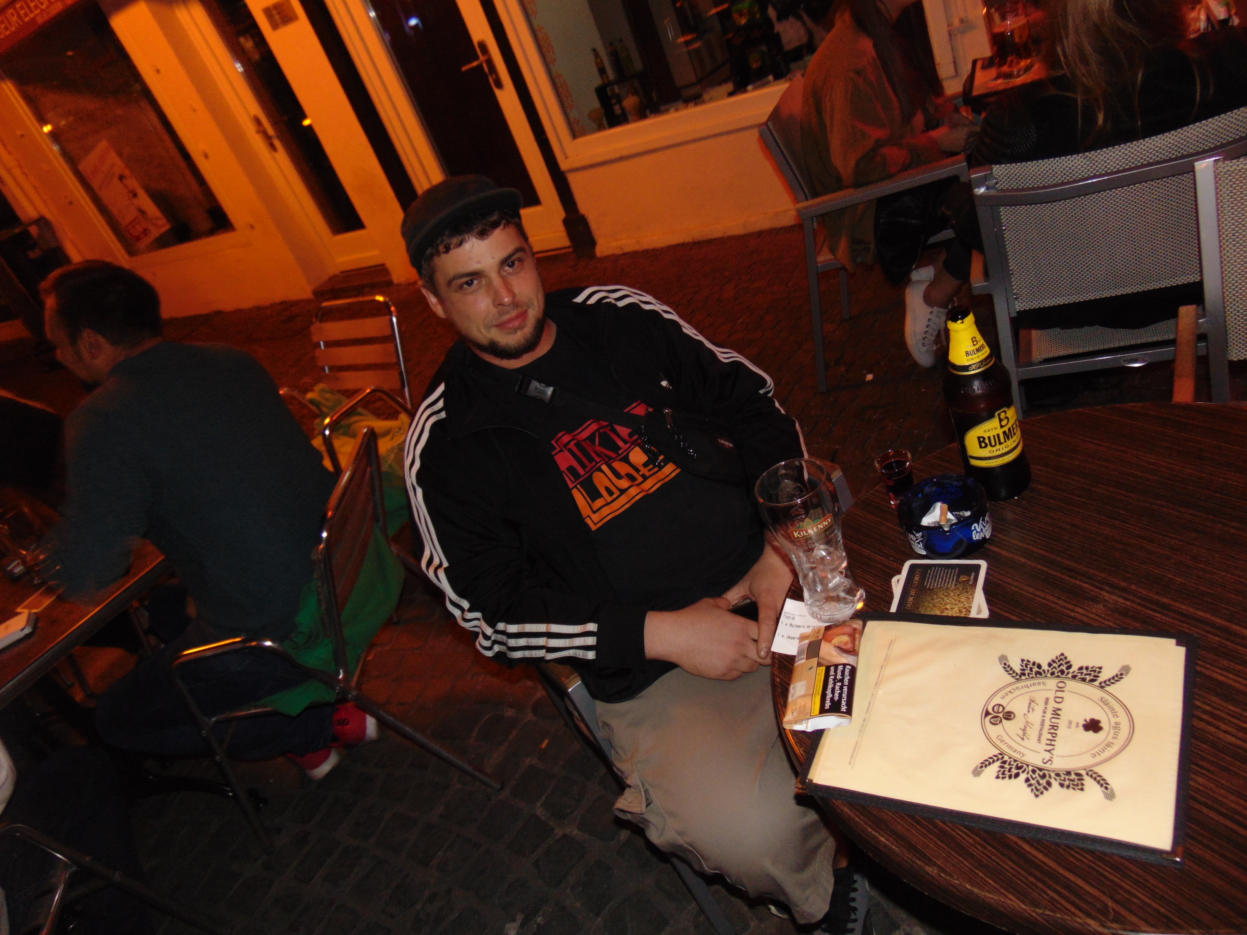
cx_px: 624
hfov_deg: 69.4
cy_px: 468
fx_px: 901
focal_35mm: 25
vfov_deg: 54.9
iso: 200
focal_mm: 4.5
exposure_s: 1/8
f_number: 3
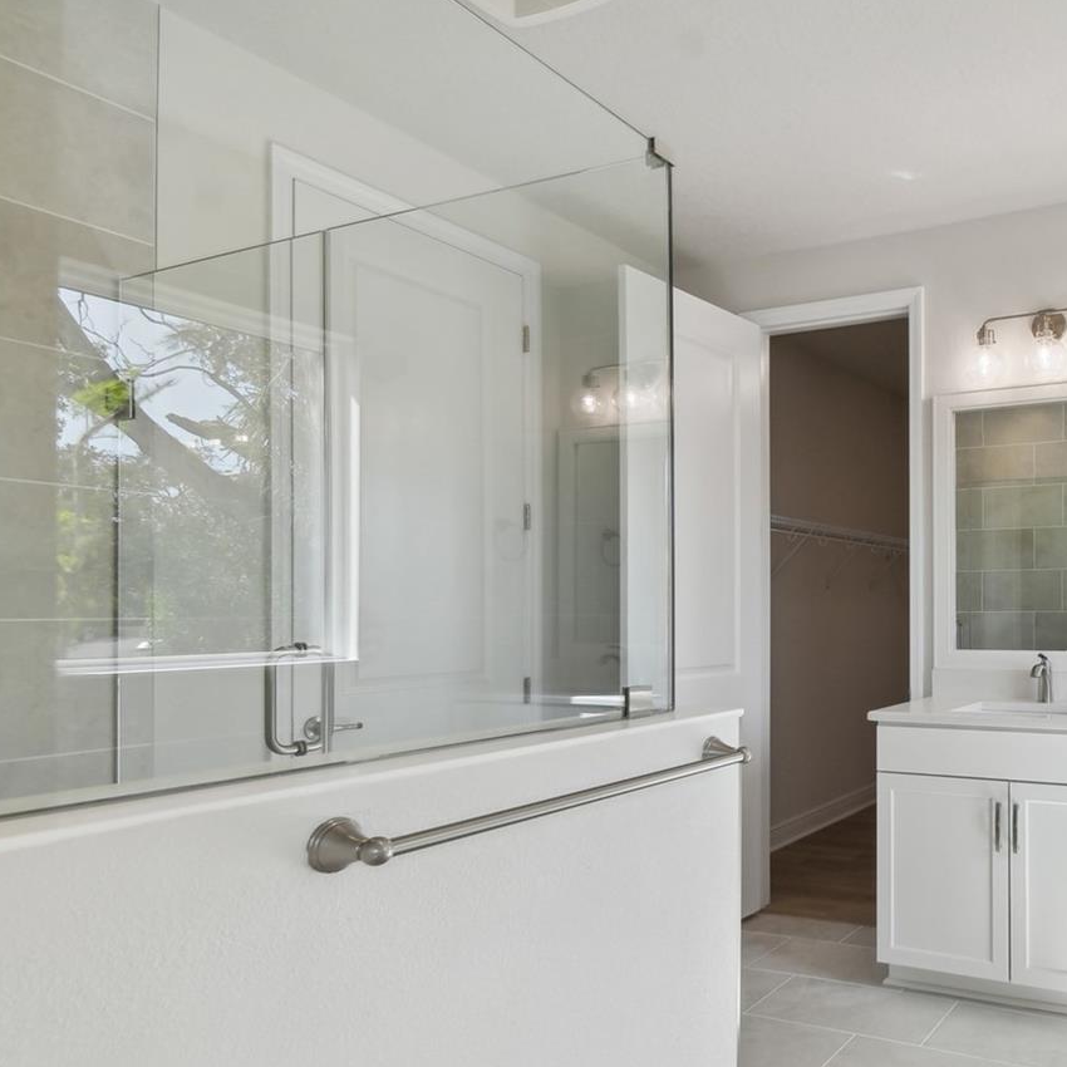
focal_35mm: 24
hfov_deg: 56.5
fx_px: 837
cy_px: 603
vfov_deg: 64.8
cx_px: 952
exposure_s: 1/160
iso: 100
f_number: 7.1
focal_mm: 10
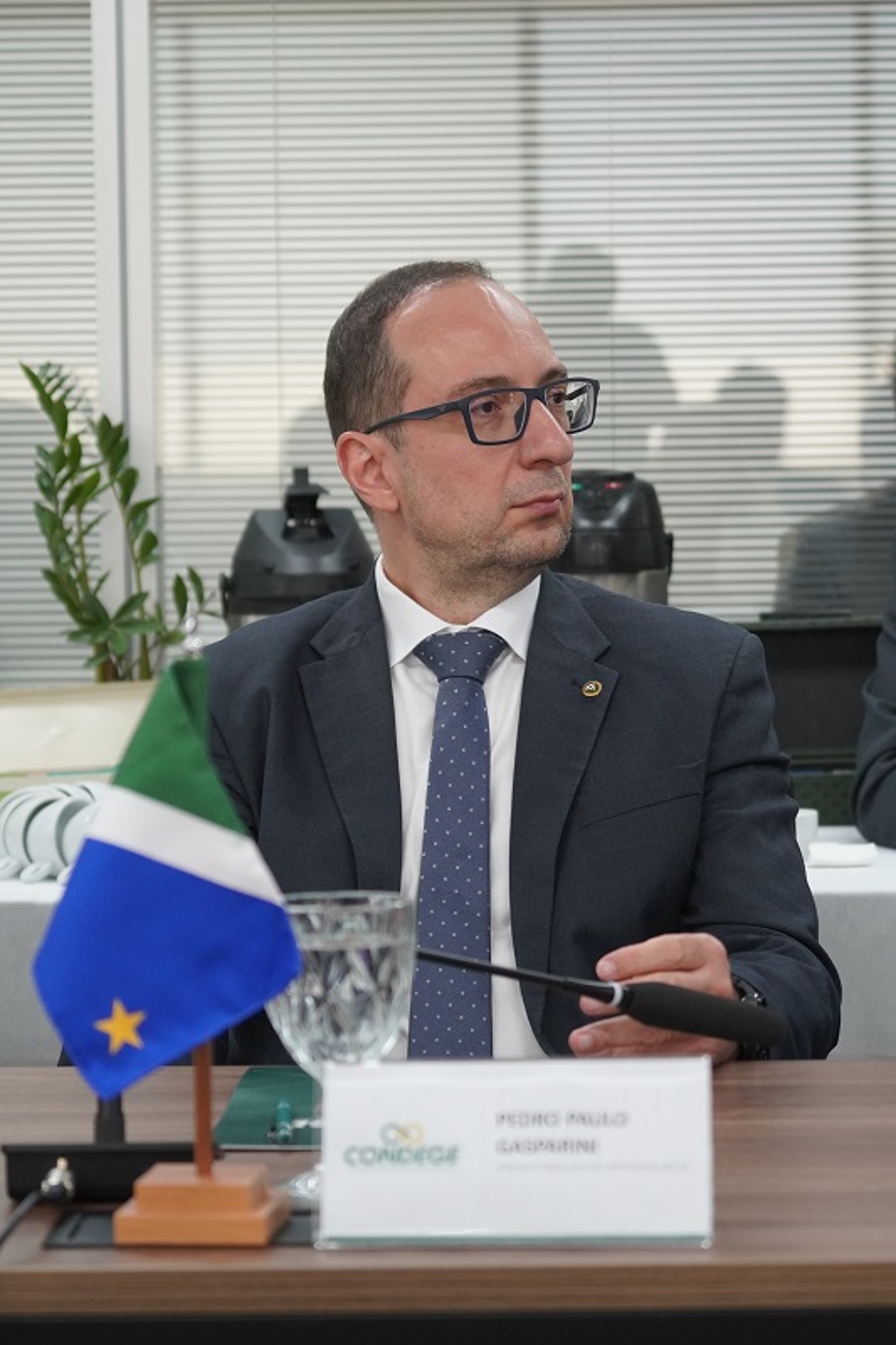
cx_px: 448
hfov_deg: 12.9
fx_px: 3977
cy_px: 672
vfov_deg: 19.2
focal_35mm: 106
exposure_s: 1/160
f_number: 4
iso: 1600
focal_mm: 71
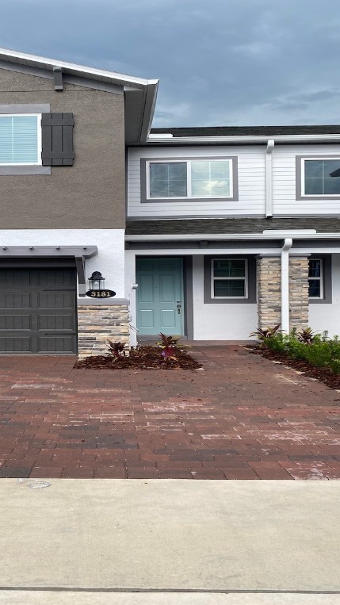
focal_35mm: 38
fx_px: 609
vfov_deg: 52.8
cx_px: 76
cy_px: 303
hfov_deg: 30.5
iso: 32
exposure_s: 1/568
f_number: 1.8
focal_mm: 4.25
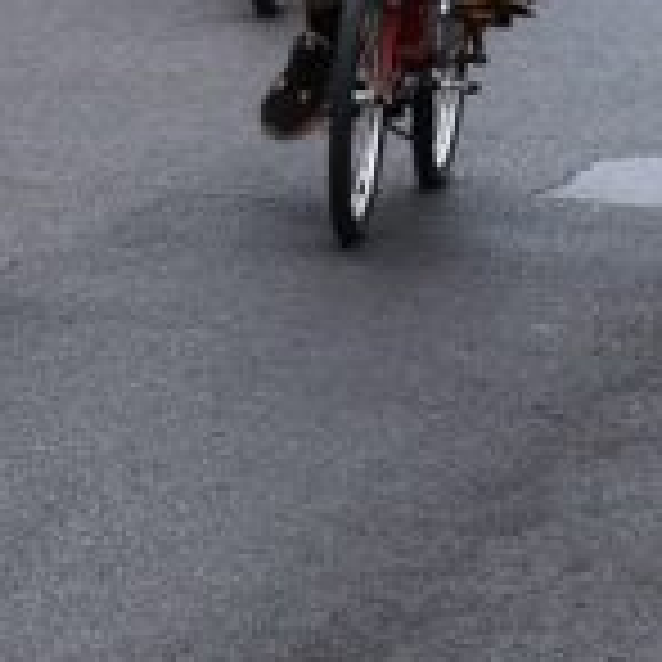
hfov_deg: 4.8
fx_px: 7924
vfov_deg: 4.8
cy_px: -79
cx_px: 347
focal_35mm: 366
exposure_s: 1/250
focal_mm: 55
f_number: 8
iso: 320
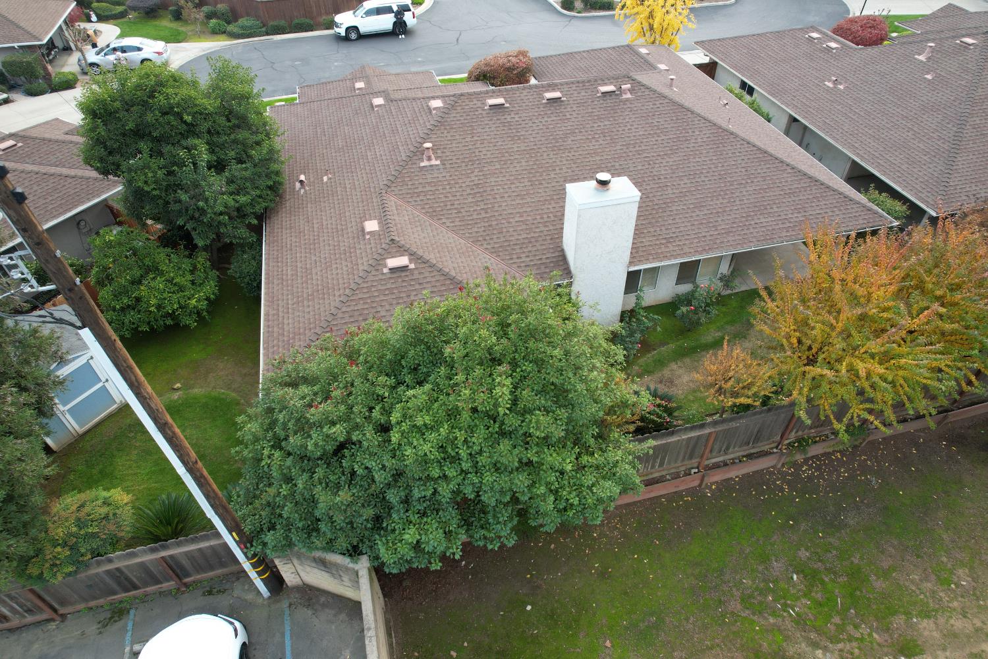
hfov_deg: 78.6
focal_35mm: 22
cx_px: 494
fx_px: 604
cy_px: 330
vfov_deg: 57.2
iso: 110
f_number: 2.8
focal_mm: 8.38
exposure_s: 1/100
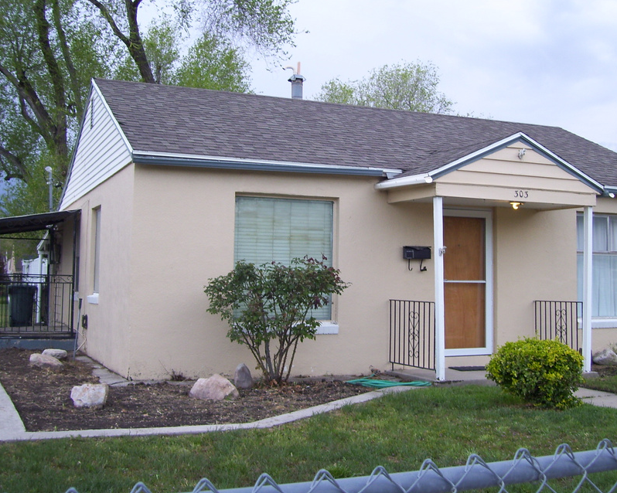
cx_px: 328
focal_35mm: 45
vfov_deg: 33.3
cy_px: 197
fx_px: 822
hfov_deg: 41.1
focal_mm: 6
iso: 80
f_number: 2.7
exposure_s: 1/200
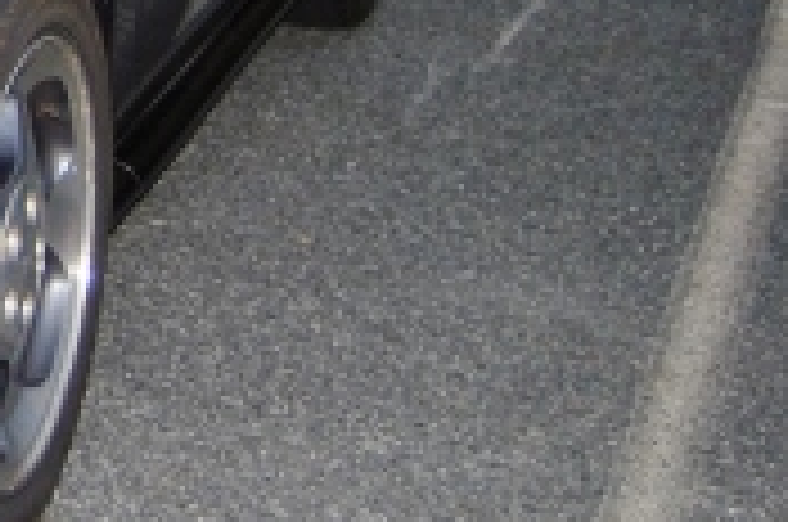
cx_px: -626
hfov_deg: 11.6
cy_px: -284
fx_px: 3605
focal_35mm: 165
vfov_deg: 8.1
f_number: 4.2
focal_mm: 30
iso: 220
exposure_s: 1/60
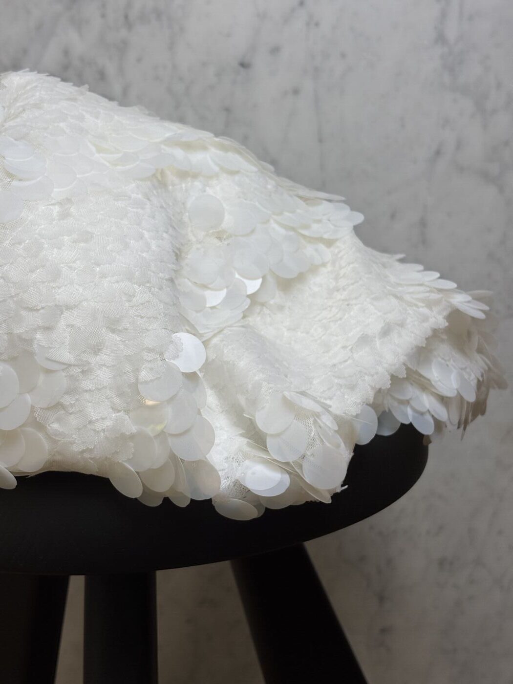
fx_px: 1028
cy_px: 342
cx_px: 256
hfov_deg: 28.0
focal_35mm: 52
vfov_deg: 36.8
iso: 32
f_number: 1.6
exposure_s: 1/241
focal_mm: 5.96
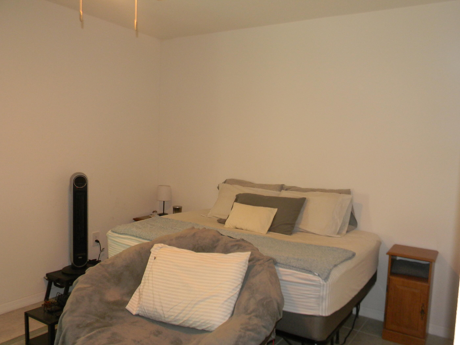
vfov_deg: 46.8
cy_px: 184
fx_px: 399
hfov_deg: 59.9
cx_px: 244
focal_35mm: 30
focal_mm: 5
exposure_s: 1/26
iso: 200
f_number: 3.5
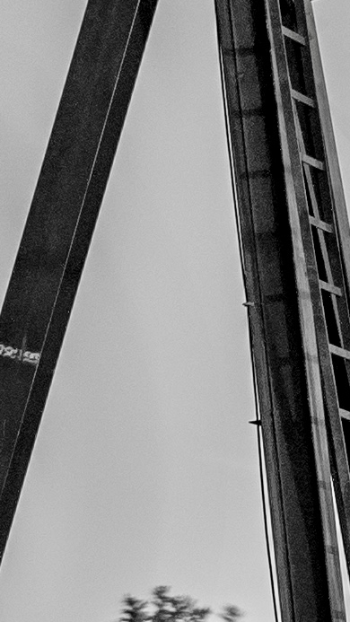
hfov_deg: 3.9
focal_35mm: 308
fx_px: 5080
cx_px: 546
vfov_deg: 7.0
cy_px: -38
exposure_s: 30
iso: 500
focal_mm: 48
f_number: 5.6
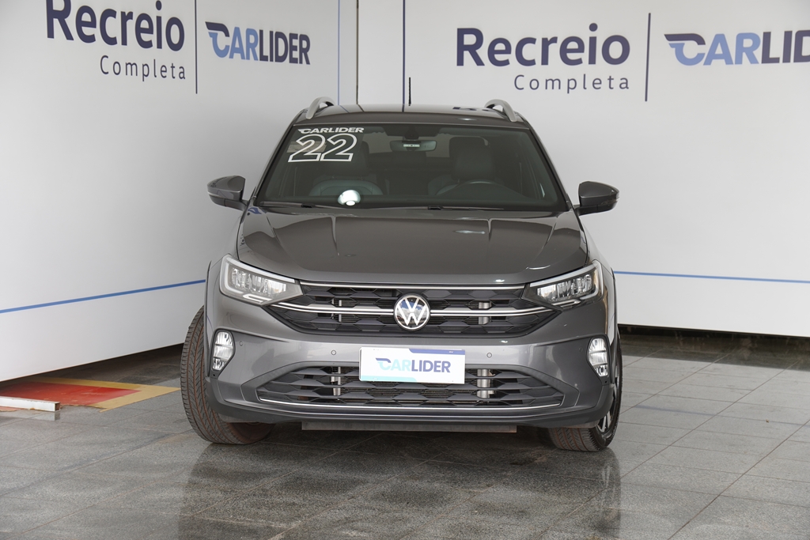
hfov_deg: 28.1
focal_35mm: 72
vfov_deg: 18.9
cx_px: 405
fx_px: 1620
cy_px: 270
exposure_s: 1/80
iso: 100
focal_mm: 48
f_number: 4
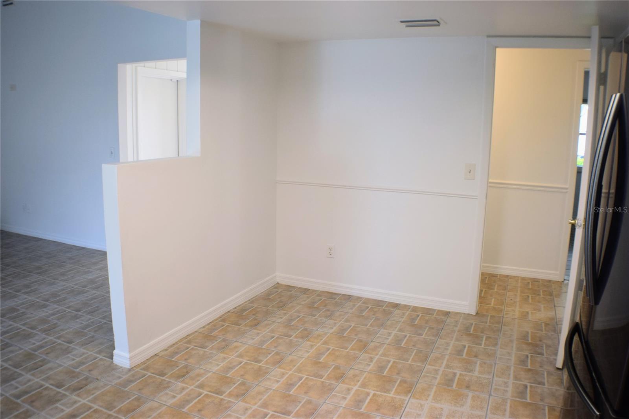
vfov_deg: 36.9
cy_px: 210
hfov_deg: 53.1
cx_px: 314
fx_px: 629
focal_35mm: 36
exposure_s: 1/80
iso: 400
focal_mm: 24
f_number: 4.5
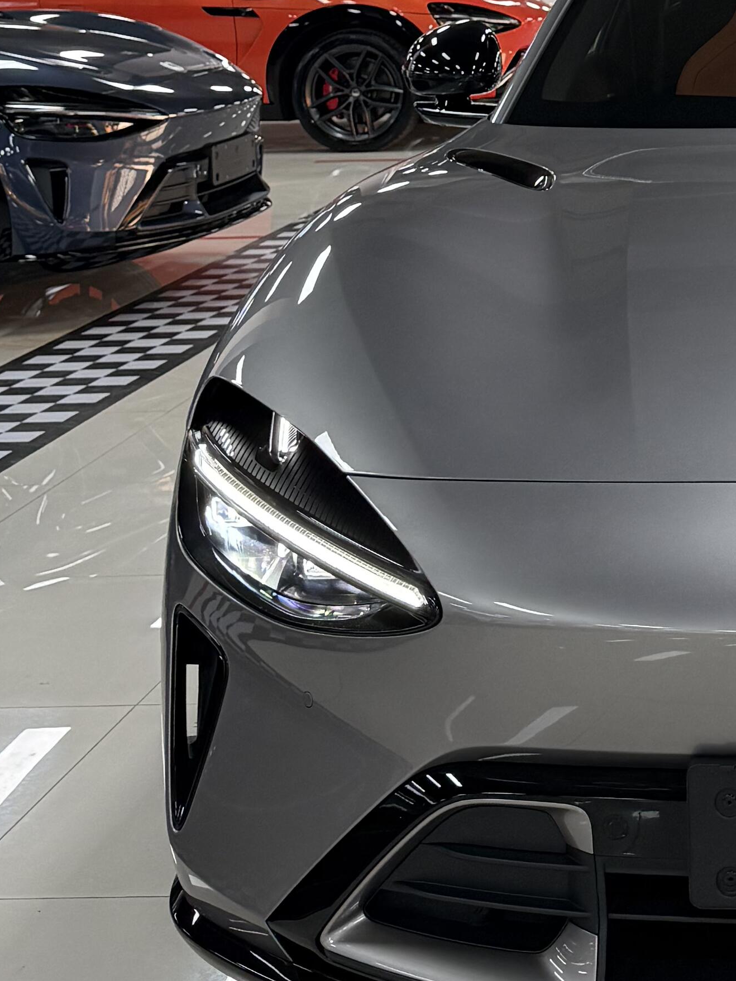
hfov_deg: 17.8
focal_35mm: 78
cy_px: 35
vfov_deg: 24.1
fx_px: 2212
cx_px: 931
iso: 250
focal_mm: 6.76
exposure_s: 1/137
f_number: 1.78
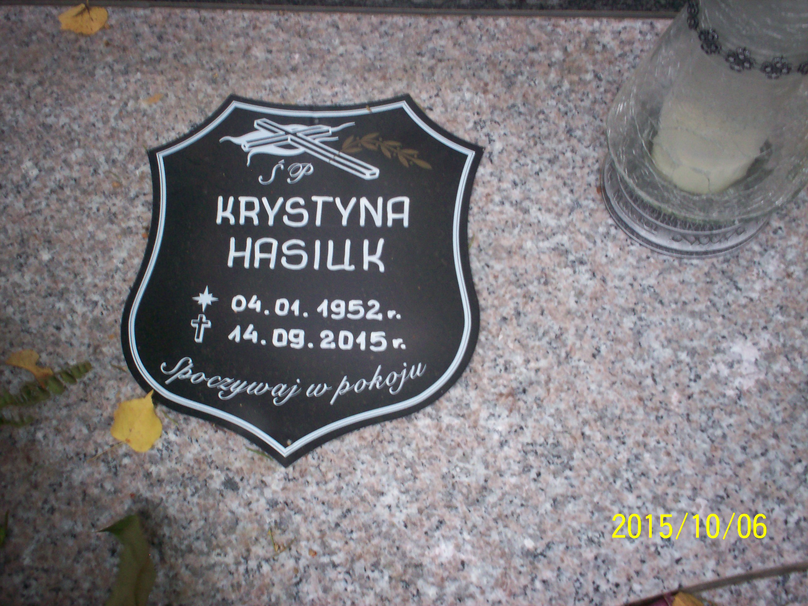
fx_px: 840
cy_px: 303
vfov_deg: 39.7
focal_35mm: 36
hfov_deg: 51.4
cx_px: 404
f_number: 4.5
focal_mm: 6
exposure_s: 1/25.5
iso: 140
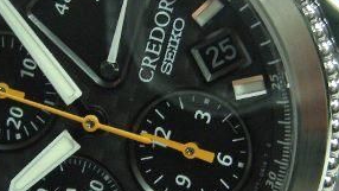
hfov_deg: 18.3
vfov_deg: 10.4
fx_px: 1052
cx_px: 137
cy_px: 102
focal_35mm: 117
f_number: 3.5
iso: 193
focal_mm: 8
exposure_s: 1/30
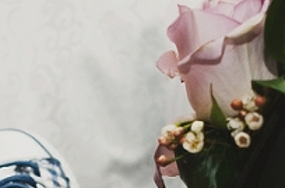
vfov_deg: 6.7
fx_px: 1563
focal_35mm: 198
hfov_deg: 10.4
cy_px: 350
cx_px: 42
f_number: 4.5
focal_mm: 35
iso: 200
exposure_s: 1/60
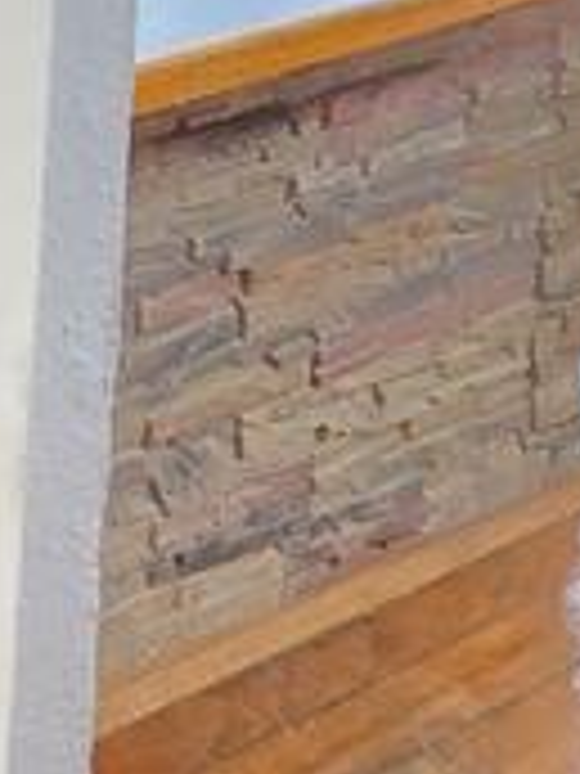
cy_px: -518
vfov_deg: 23.1
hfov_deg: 17.7
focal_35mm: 58
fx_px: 1296
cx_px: -584
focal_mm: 2.2
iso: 800
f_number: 2.2
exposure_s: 1/60
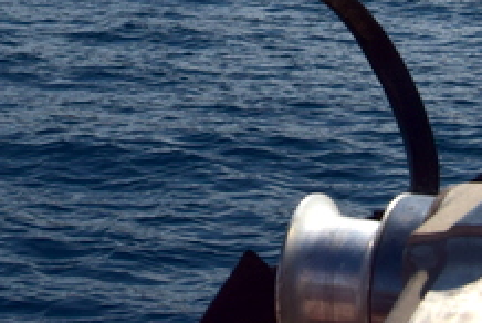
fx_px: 2065
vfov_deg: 8.6
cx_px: 128
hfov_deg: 13.3
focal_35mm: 154
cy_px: -225
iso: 400
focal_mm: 28
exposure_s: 1/400
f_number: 11
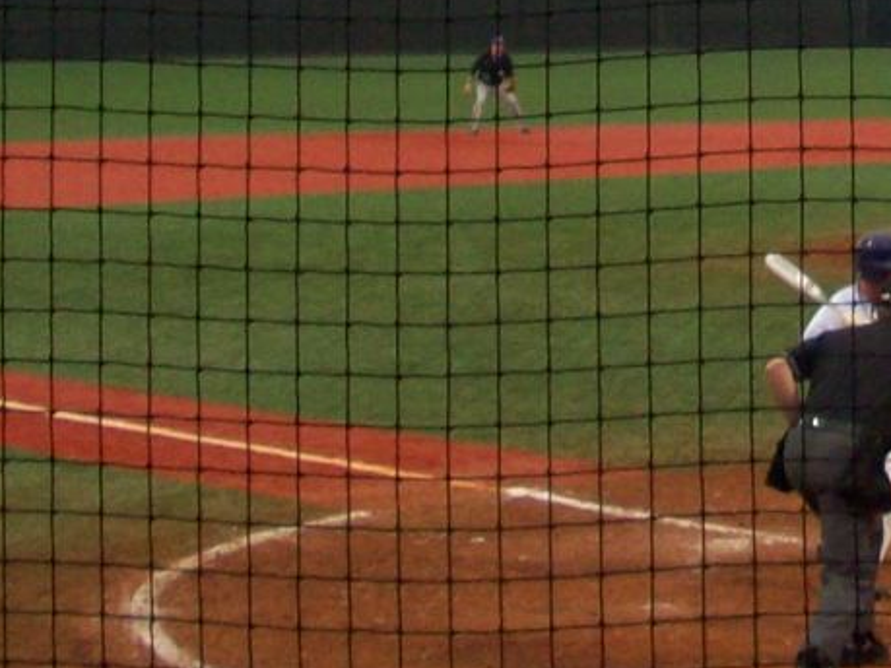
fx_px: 4246
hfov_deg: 11.7
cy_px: -443
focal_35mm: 165
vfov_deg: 8.7
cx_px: 1077
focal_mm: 6.2
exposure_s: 1/70.4
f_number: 2.8
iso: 80
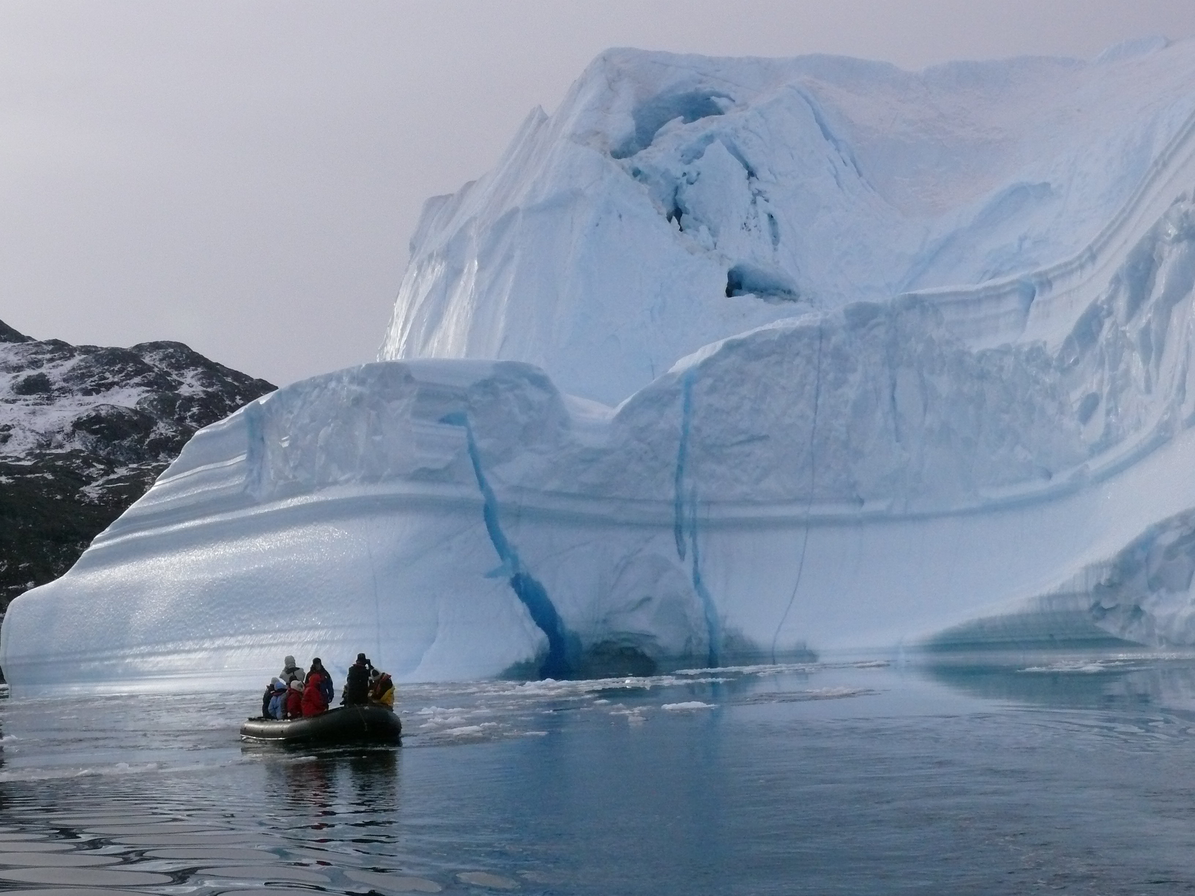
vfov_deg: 26.1
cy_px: 448
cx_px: 598
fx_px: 1933
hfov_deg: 34.3
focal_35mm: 56
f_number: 9
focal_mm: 11.2
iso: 400
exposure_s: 1/800
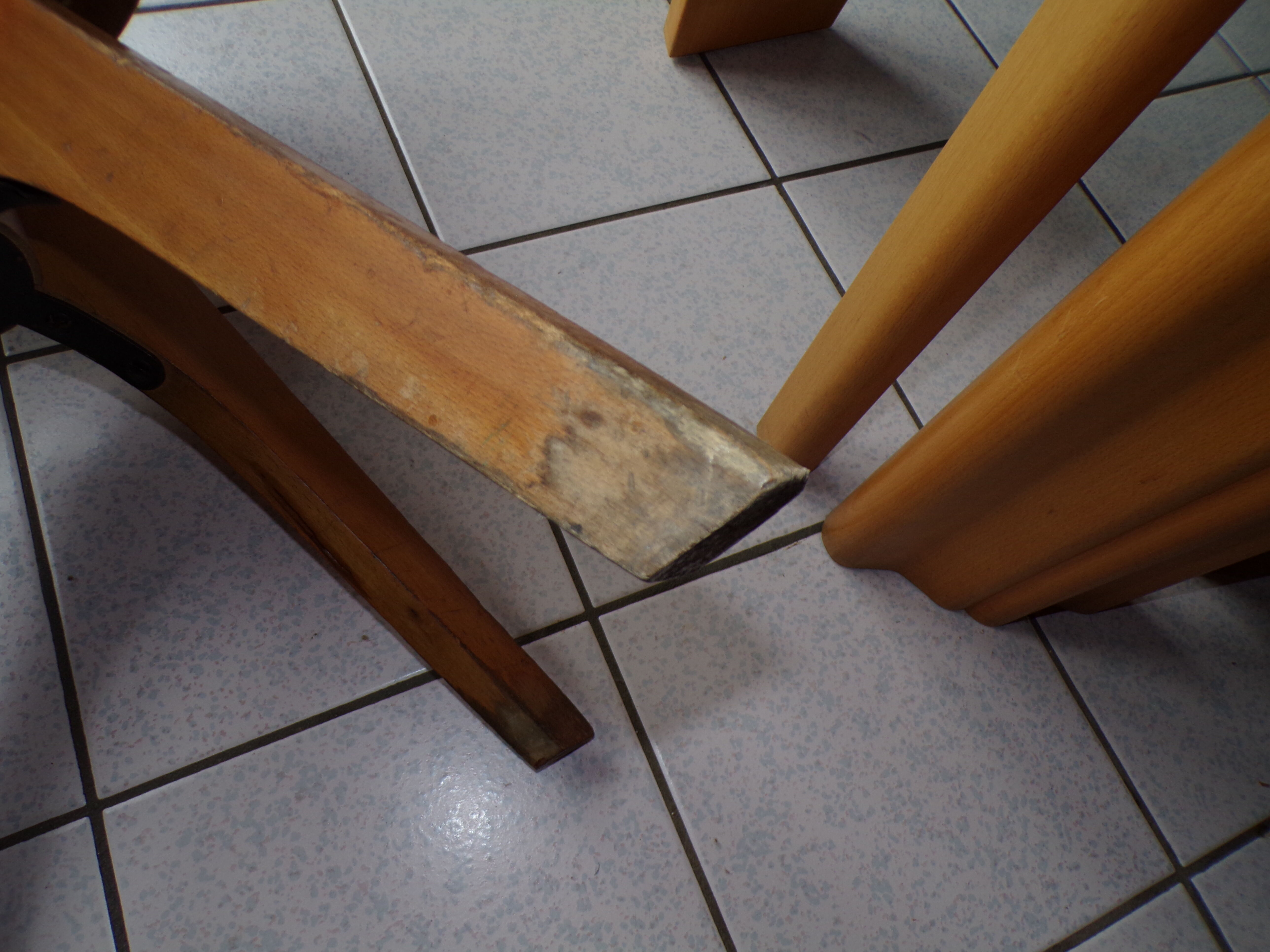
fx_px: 881
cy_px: 476
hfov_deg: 71.6
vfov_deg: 56.8
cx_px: 635
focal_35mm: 24
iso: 100
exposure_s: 1/60
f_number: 3
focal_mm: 4.3
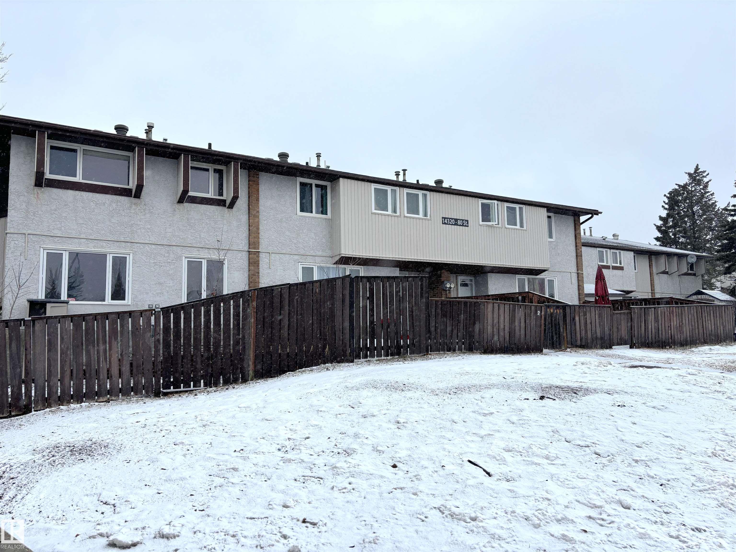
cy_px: 276
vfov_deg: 53.1
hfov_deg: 67.3
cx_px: 368
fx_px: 553
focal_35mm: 26
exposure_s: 1/732
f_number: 1.6
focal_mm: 5.96
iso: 50
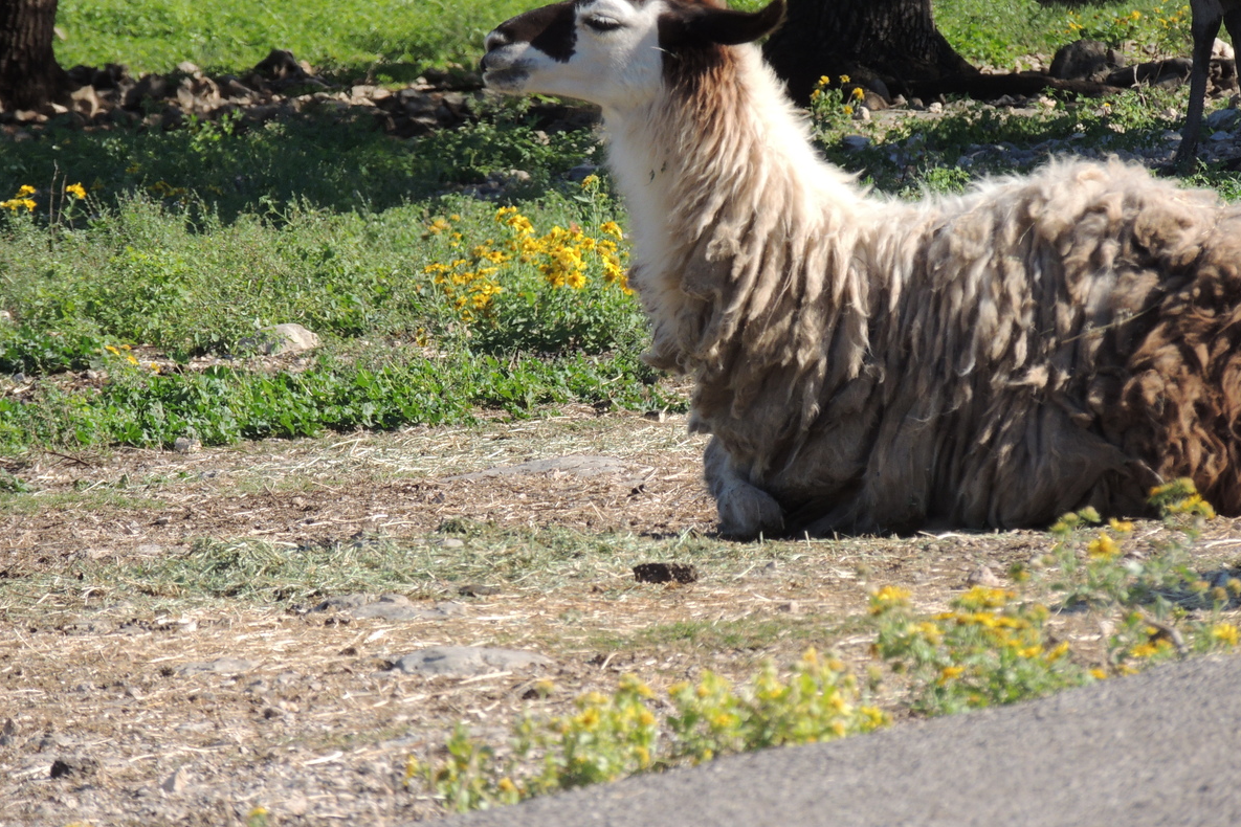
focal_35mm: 528
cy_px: 326
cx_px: 661
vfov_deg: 2.6
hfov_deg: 3.9
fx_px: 18200
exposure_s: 1/800
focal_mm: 83.8
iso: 200
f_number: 4.9
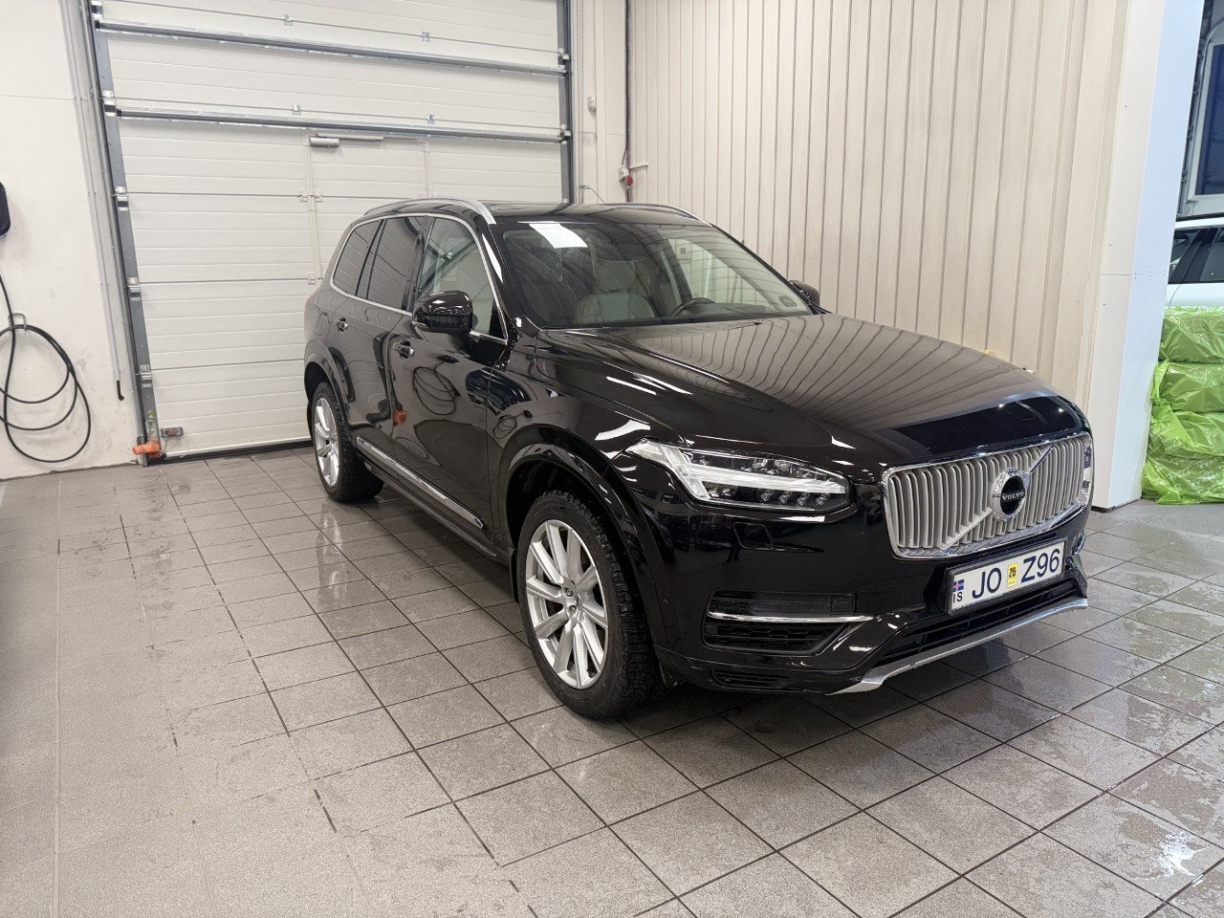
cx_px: 612
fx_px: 849
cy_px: 459
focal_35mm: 24
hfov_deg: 71.6
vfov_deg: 56.8
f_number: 1.78
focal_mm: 6.76
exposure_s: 1/100
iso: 200
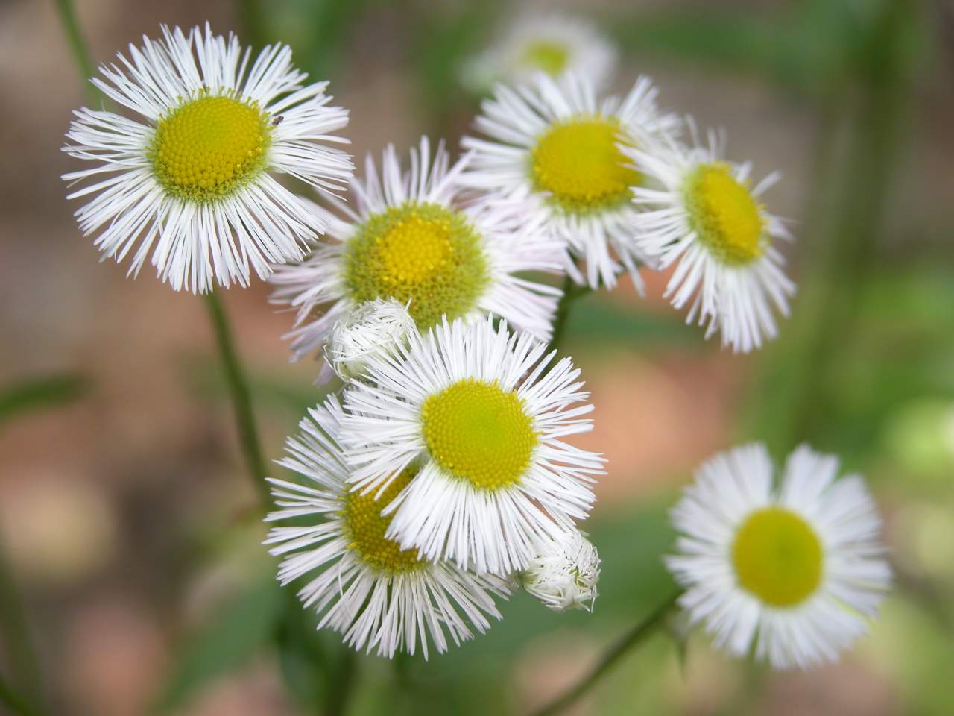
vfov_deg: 10.0
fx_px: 4079
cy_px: 358
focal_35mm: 148
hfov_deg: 13.3
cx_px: 477
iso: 100
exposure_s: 1/92.4
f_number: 3.9
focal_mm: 37.7
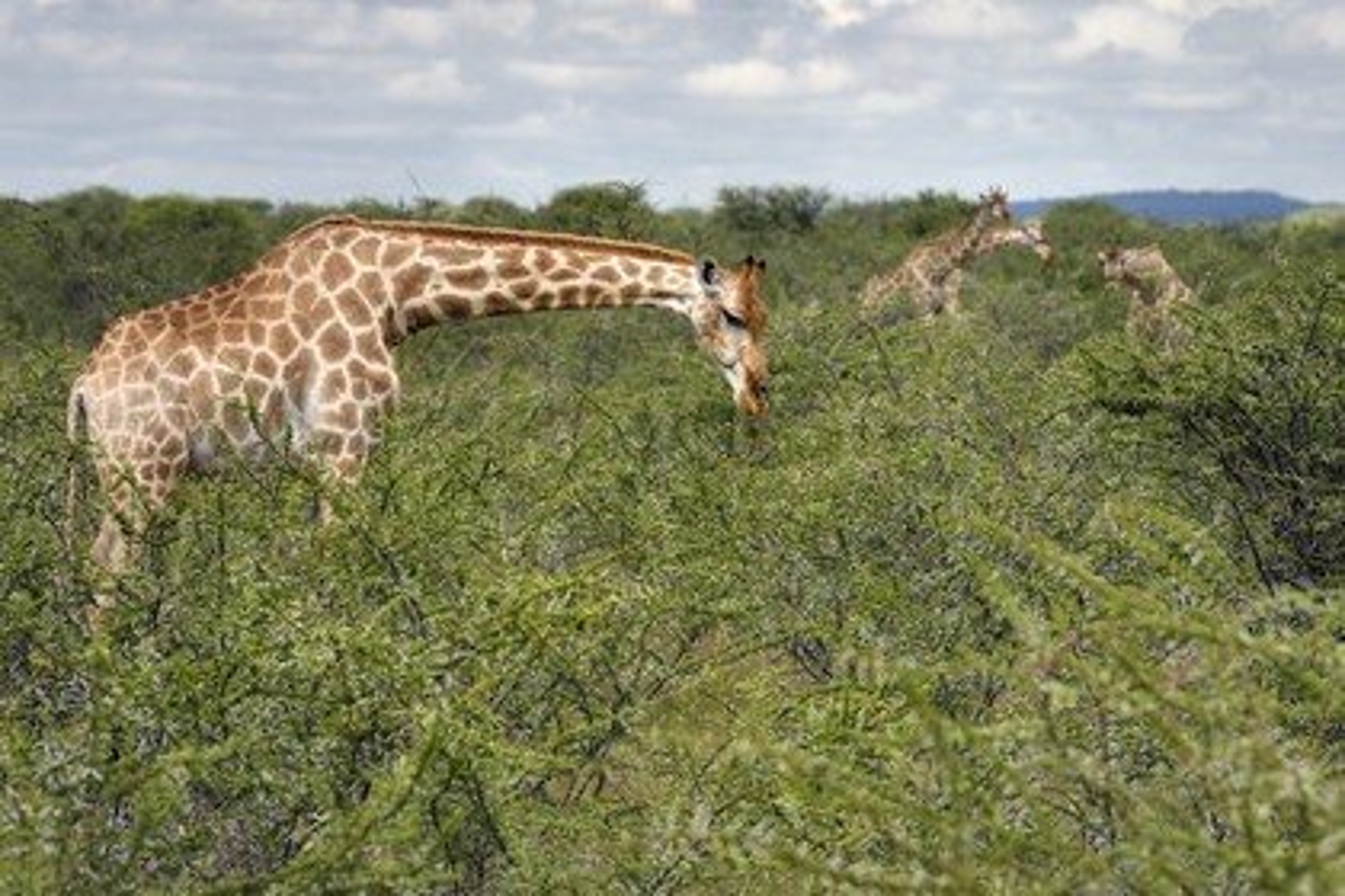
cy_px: 448
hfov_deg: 7.4
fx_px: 10460
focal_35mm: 280
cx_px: 672
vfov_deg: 4.9
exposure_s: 1/1250
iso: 400
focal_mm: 280
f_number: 9
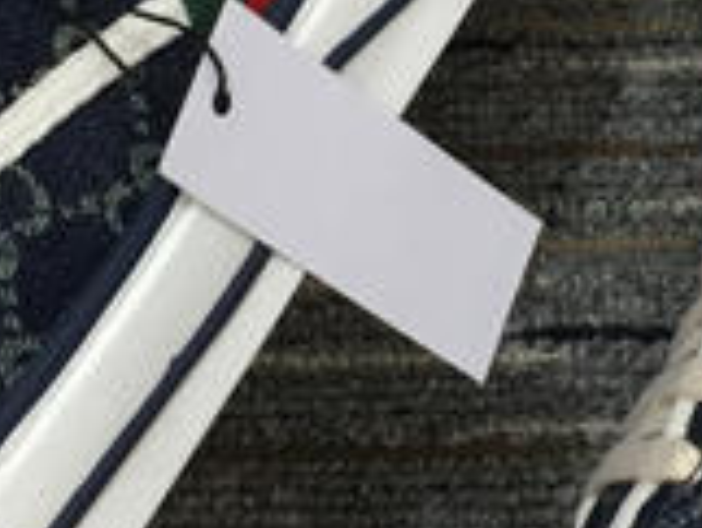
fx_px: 2374
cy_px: 151
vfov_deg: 12.7
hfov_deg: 16.8
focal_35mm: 117
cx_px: 371
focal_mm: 4.15
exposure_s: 1/33
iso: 64
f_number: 2.2
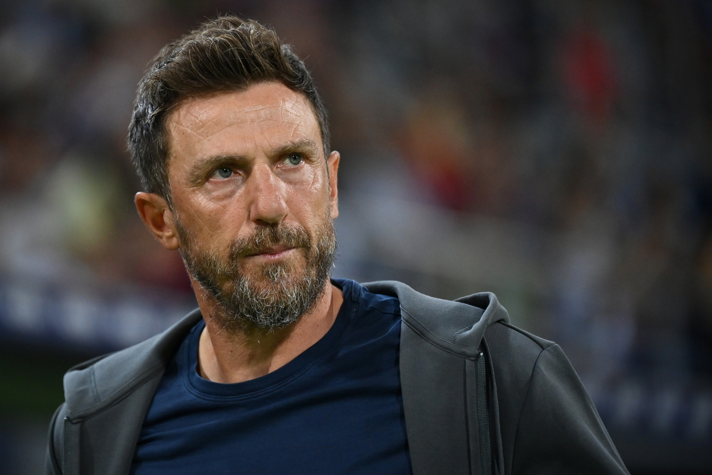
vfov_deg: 4.7
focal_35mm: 290
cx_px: 356
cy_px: 238
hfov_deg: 7.1
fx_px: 5734
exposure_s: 1/800
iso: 2500
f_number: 4
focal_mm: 290
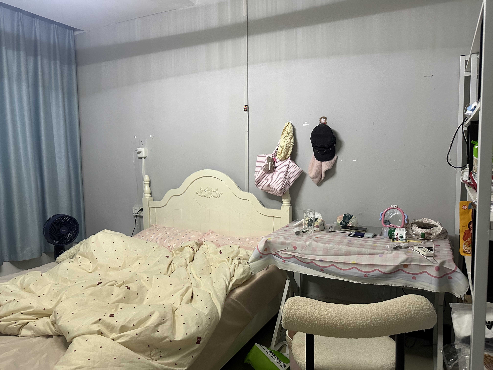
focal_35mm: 24
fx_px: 342
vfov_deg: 56.8
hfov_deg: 71.6
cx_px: 246
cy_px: 185
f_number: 1.78
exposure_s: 1/60
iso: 400
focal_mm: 6.86
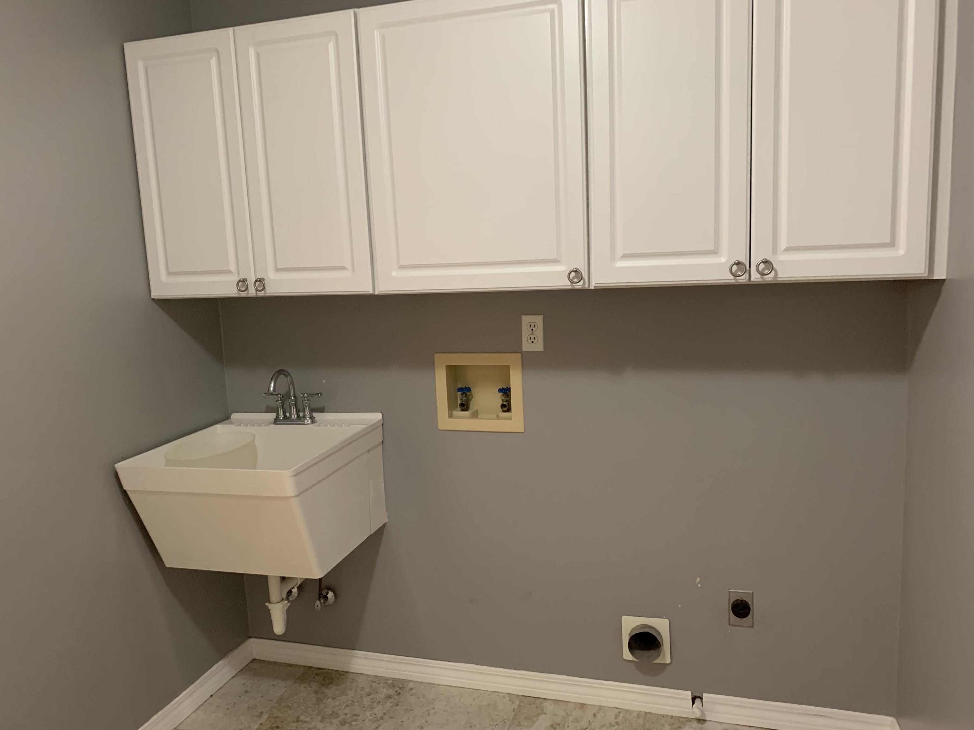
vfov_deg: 53.1
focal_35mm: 26
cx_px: 487
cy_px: 365
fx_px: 732
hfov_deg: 67.3
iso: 320
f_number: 1.8
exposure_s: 1/40
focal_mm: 4.25
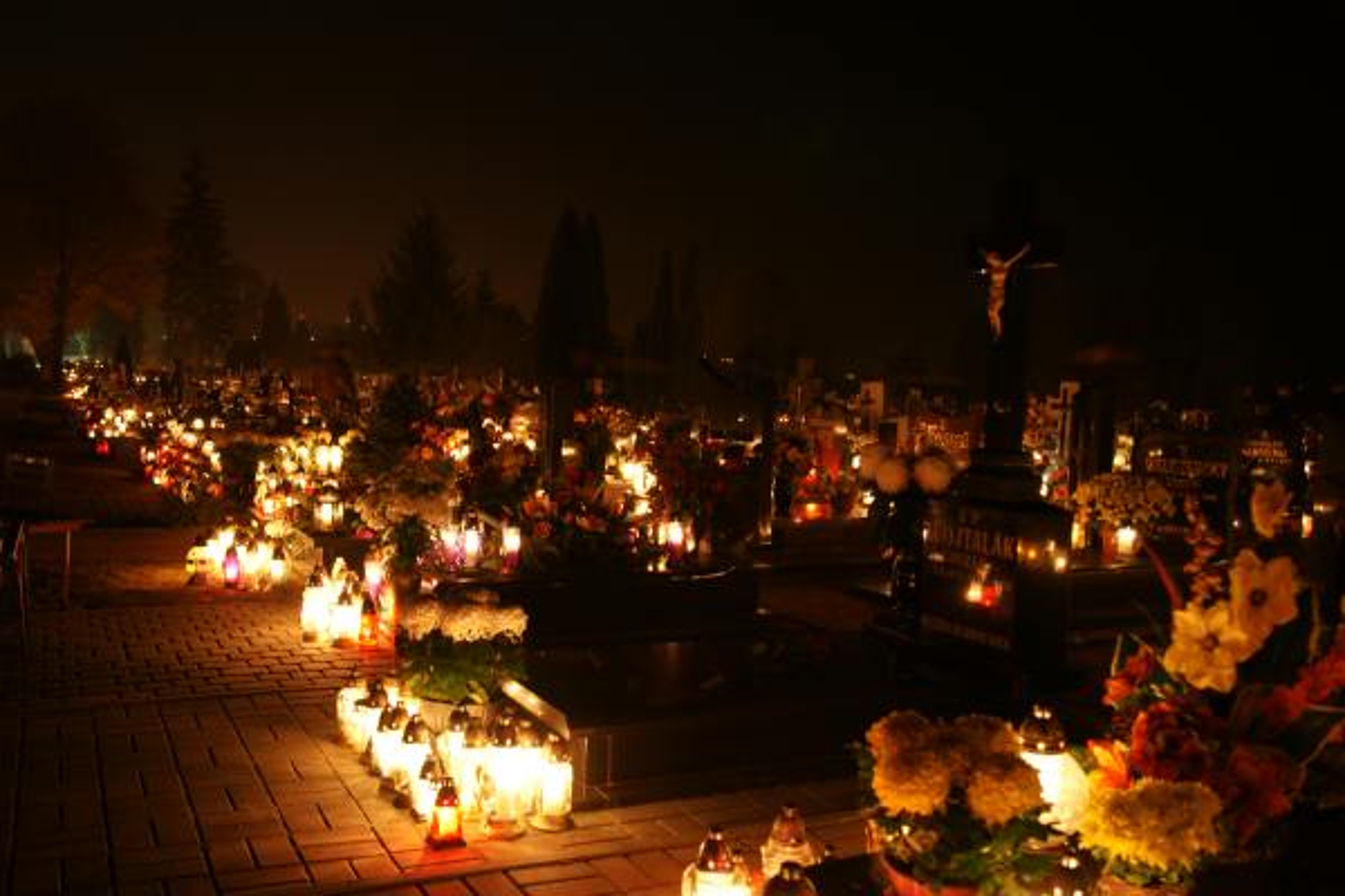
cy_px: 448
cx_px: 672
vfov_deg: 40.0
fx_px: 1233
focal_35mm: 33
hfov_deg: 57.2
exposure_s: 2
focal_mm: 22
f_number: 3.5
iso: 200
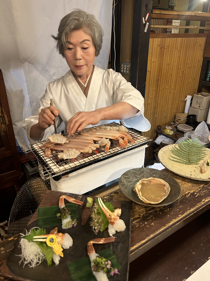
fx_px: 210
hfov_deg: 53.1
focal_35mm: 26
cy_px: 140
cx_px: 105
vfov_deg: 67.3
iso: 250
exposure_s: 1/60
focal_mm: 5.7
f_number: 1.5
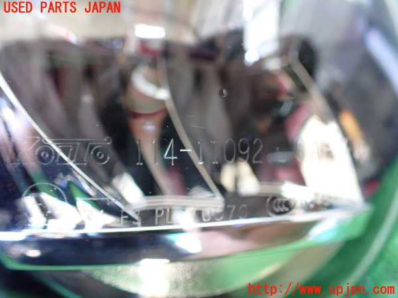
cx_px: 199
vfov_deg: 46.8
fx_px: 345
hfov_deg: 60.0
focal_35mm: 30
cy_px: 149
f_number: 2.3
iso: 800
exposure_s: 1/40
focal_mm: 5.4
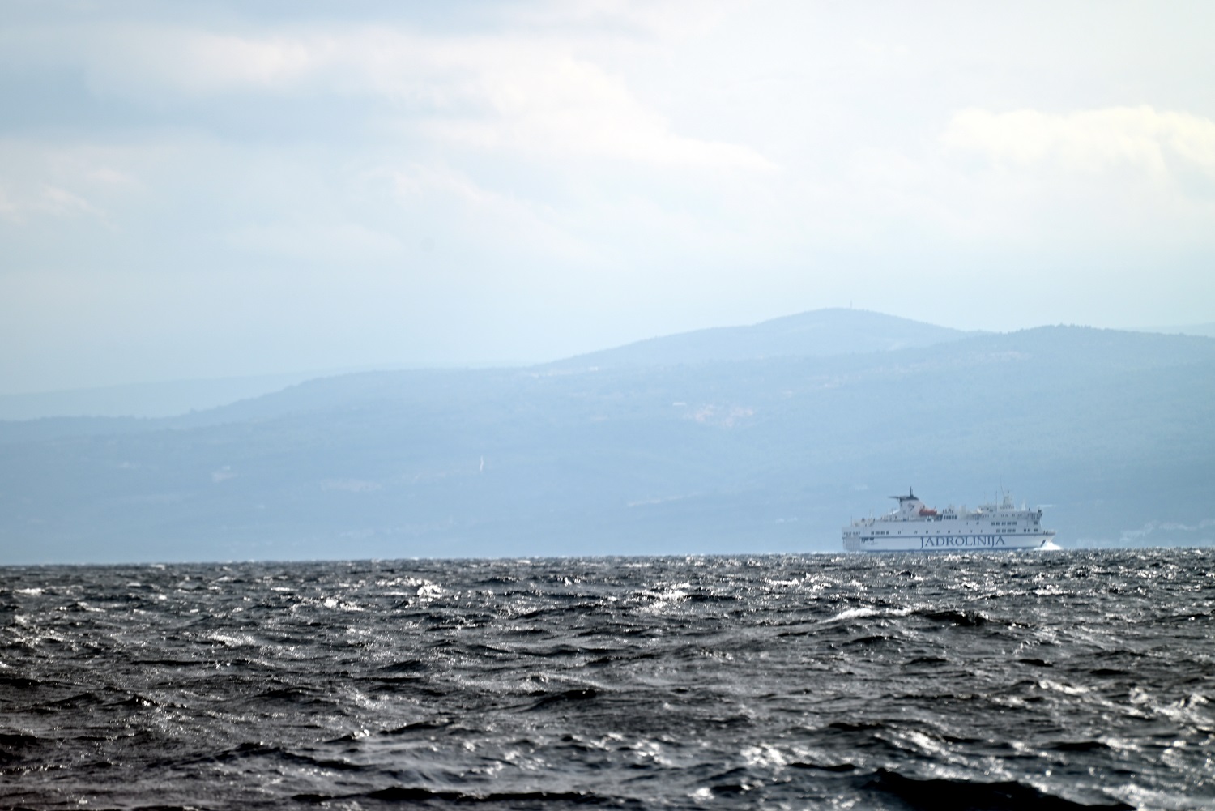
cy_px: 406
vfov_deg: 4.6
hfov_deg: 6.9
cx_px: 608
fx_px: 10127
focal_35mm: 300
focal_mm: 300
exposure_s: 1/1000
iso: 110
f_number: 5.6
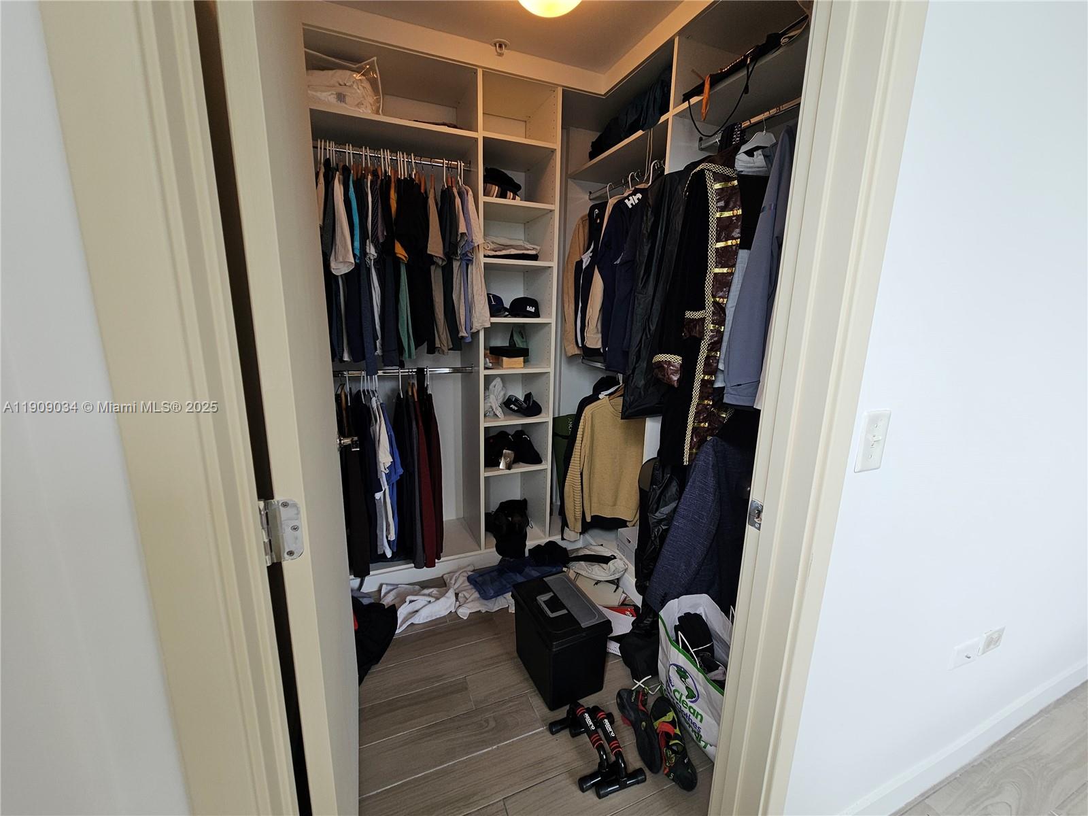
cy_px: 408
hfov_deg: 106.2
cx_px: 544
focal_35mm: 13
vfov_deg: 89.9
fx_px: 409
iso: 64
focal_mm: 2.2
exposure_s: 1/120
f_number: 2.2
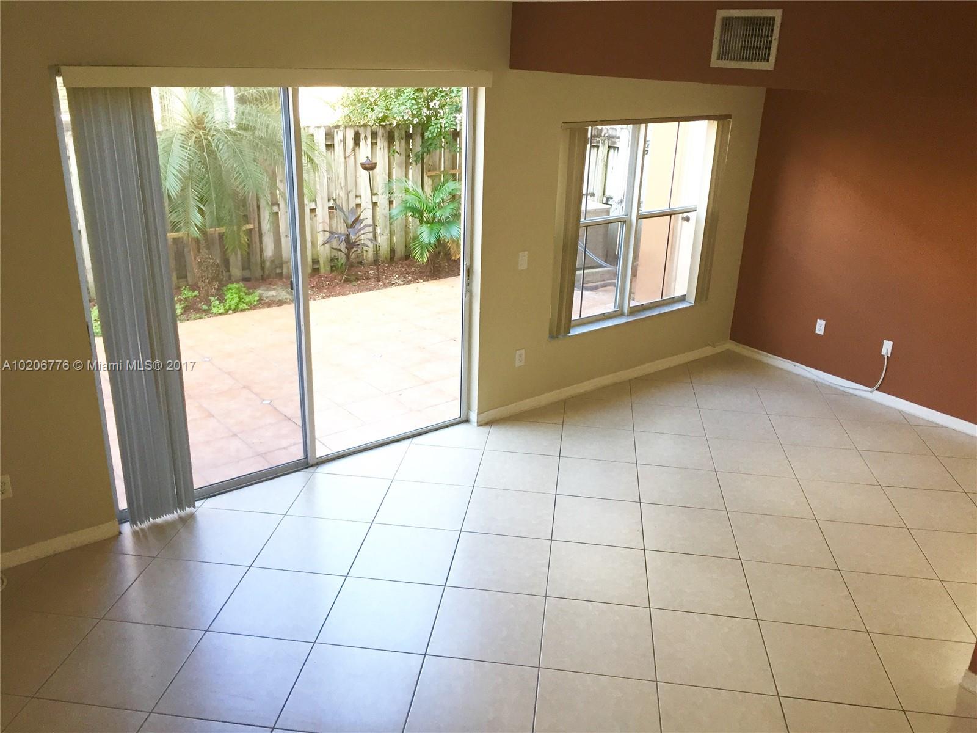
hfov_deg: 61.7
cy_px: 366
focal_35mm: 29
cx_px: 488
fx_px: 818
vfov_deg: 48.2
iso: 32
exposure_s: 1/30
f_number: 2.2
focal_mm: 4.15
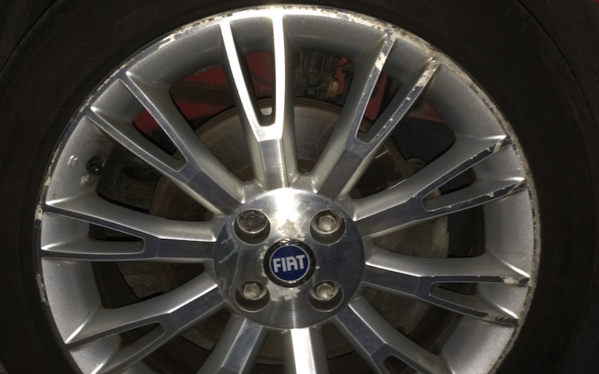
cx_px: 291
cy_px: 228
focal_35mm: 45
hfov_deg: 44.4
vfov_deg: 28.5
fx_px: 734
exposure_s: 1/17
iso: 64
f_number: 2.2
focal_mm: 4.15
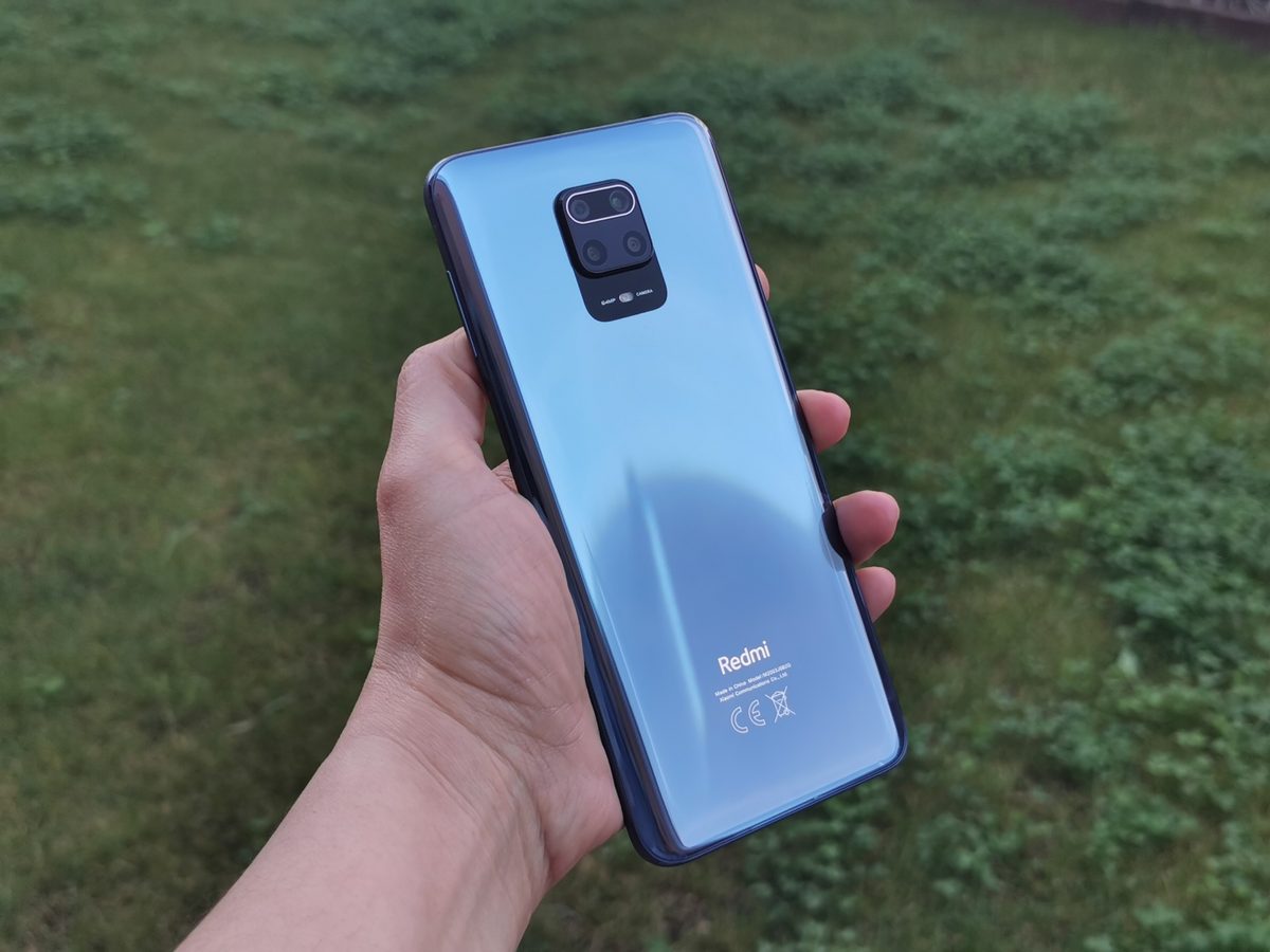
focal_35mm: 41
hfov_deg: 45.8
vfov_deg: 35.1
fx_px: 1504
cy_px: 476
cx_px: 635
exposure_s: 1/640
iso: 50
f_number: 1.6
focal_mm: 5.56
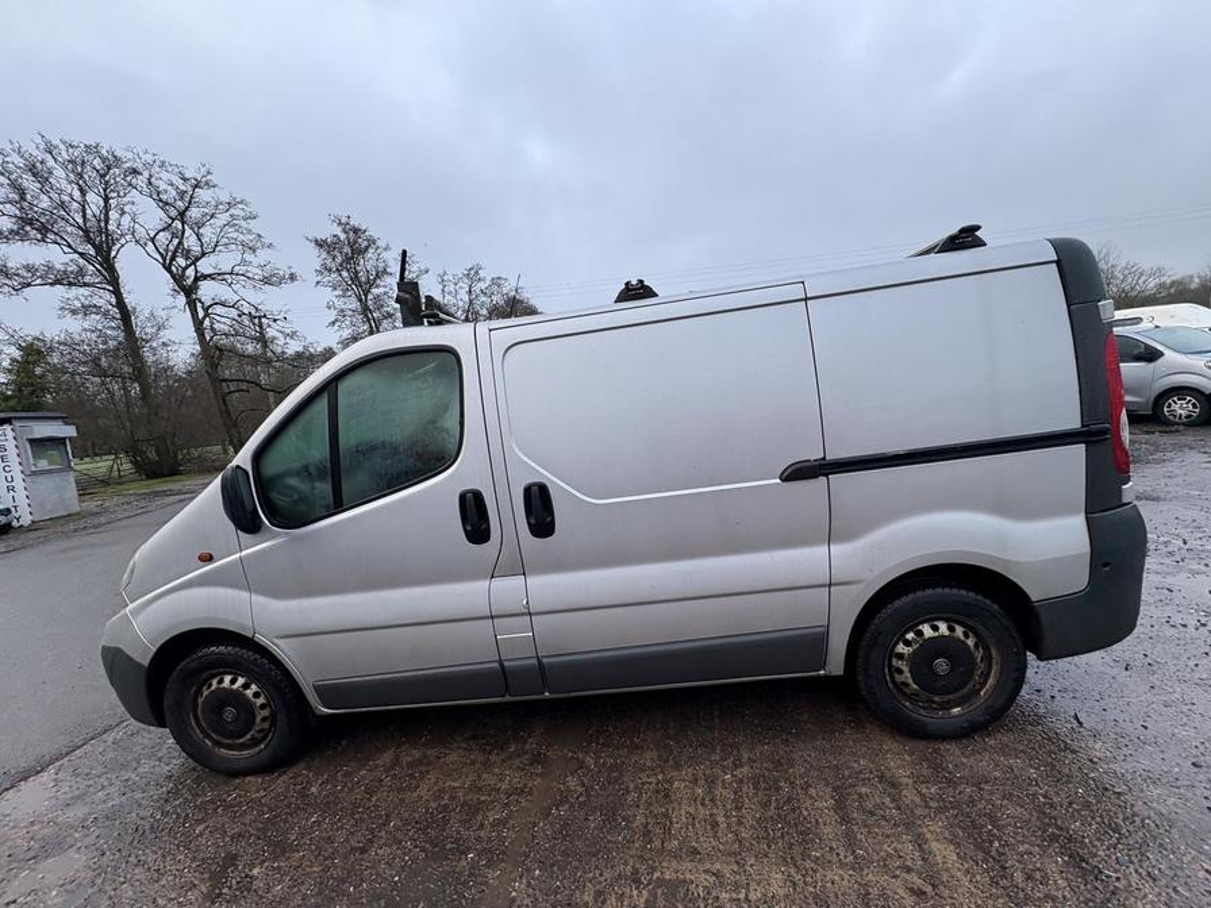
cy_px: 454
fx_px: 490
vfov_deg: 85.7
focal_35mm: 14
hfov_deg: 102.1
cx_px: 606
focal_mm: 2.22
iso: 40
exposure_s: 1/127
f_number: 2.2
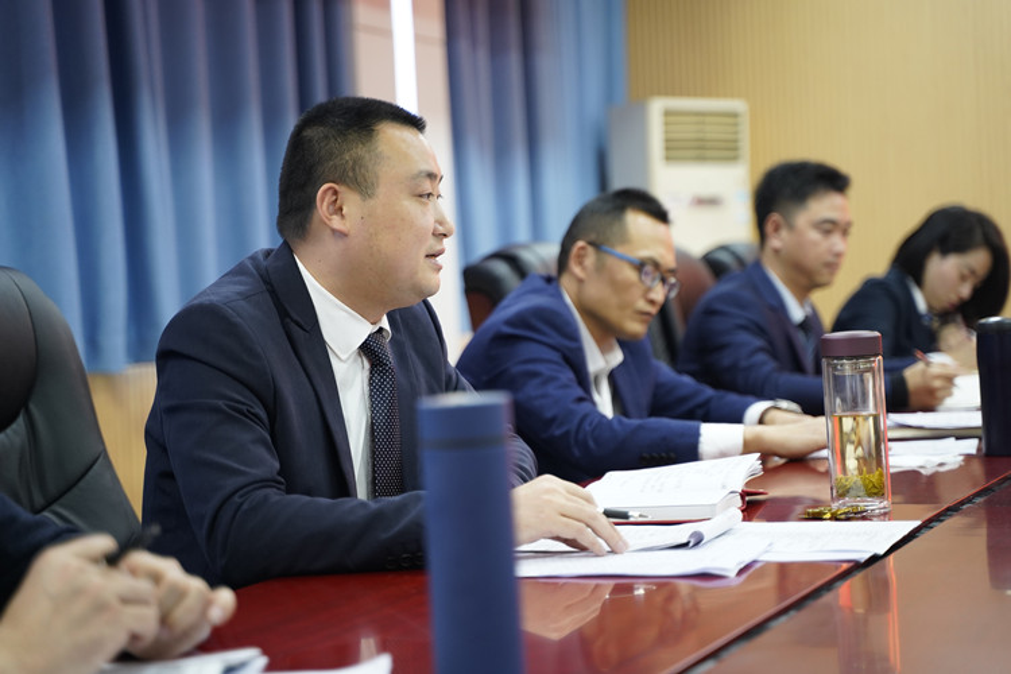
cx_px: 506
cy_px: 337
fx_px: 2106
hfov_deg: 27.0
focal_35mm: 75
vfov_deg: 18.2
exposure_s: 1/160
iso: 2000
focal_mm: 75
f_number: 2.8
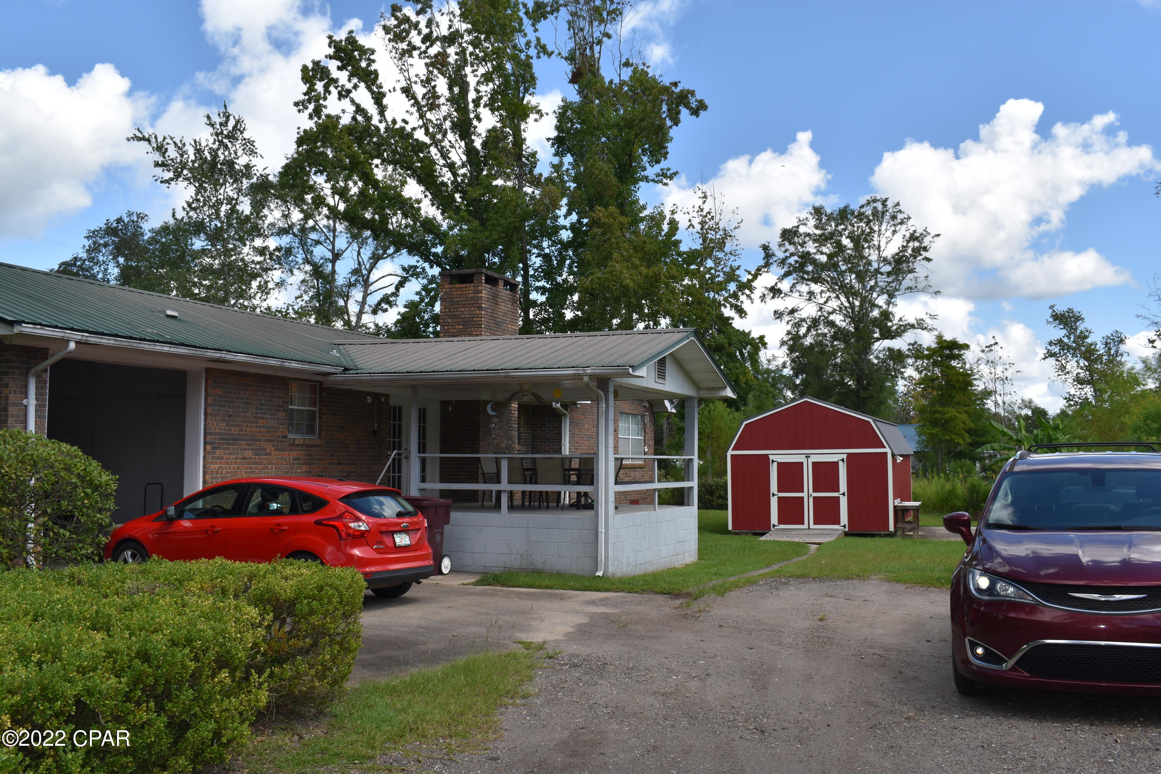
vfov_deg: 40.0
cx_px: 580
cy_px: 387
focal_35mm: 33
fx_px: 1064
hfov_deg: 57.2
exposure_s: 1/200
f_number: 10
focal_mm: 22
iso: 100
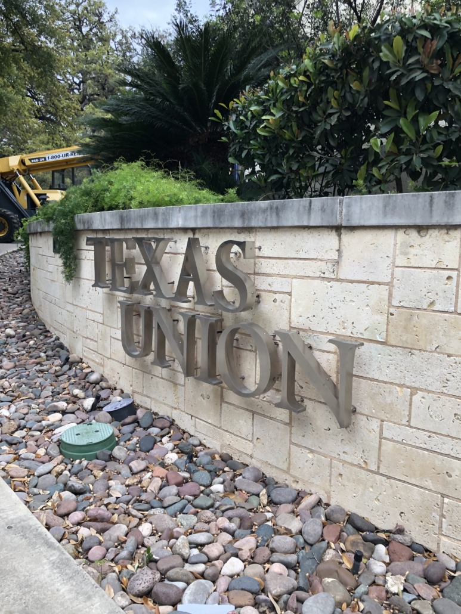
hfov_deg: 49.8
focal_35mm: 28
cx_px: 230
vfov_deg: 63.4
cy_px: 307
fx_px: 497
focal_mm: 3.99
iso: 20
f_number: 1.8
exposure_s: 1/120
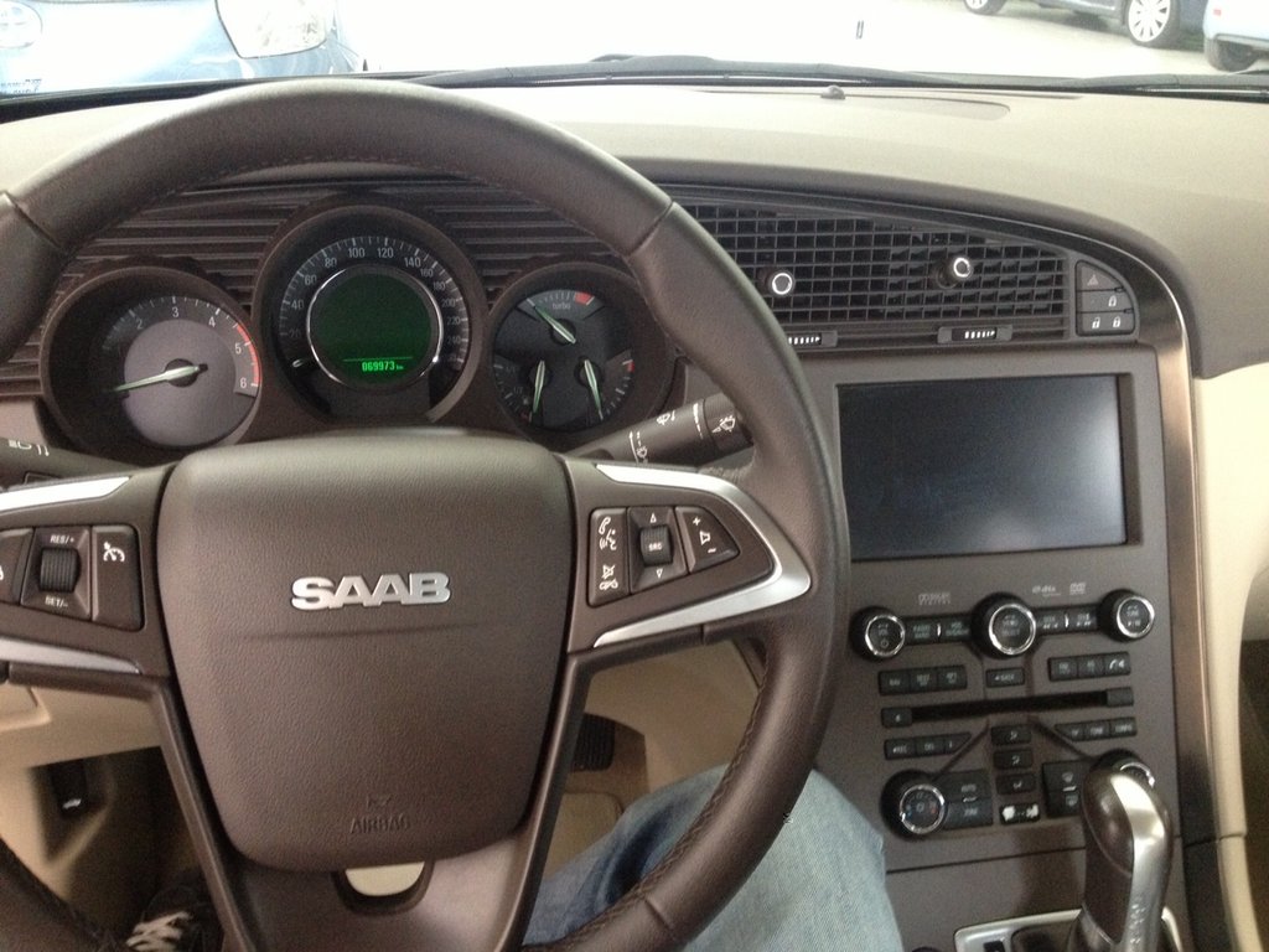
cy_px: 476
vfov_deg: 40.7
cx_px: 634
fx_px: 1283
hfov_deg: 52.6
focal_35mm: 35
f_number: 2.4
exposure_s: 1/20
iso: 320
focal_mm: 4.28
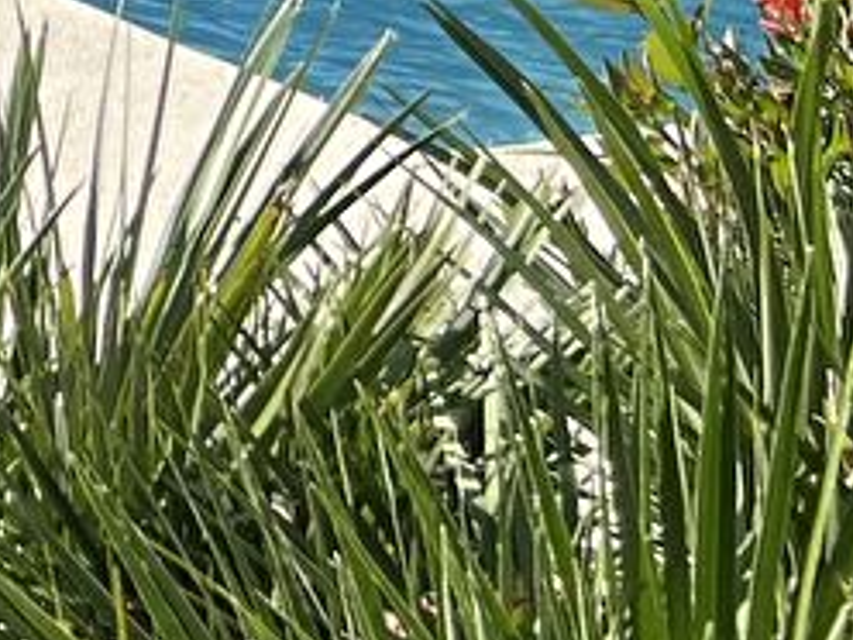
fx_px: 3721
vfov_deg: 9.0
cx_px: -1056
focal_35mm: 151
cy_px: -846
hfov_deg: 11.3
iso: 50
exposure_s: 1/2353
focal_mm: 5.7
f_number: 1.5
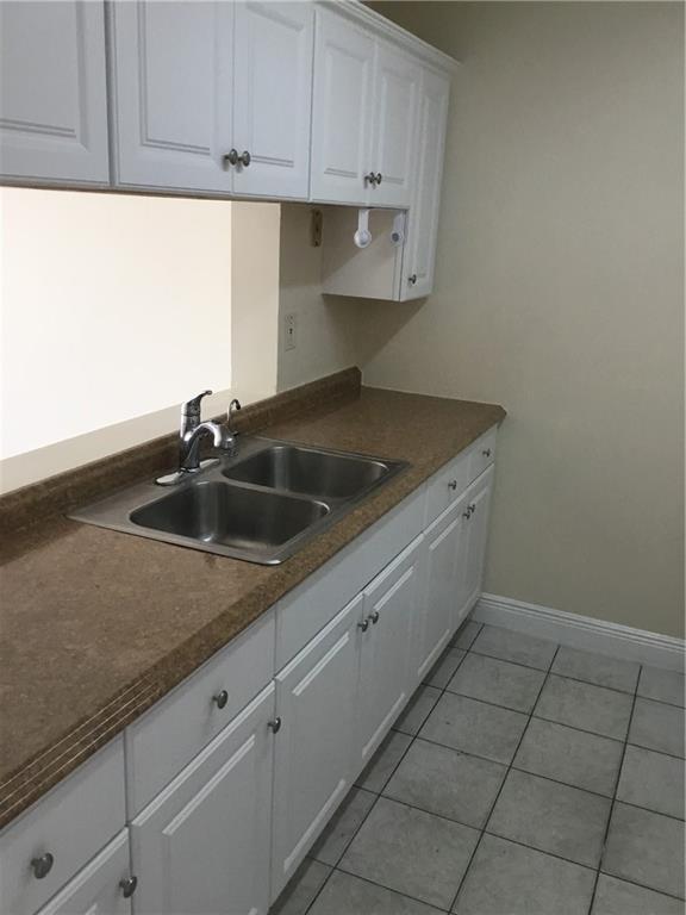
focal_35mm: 31
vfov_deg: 58.4
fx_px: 819
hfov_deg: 45.4
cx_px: 343
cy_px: 458
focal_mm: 3.3
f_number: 2.4
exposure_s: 1/30
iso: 40
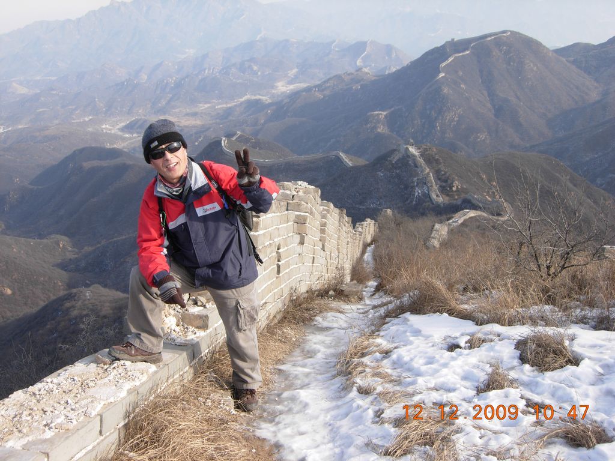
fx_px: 728
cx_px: 308
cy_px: 230
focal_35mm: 41
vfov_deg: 35.1
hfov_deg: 45.8
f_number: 4
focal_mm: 8.5
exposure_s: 1/228
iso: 50
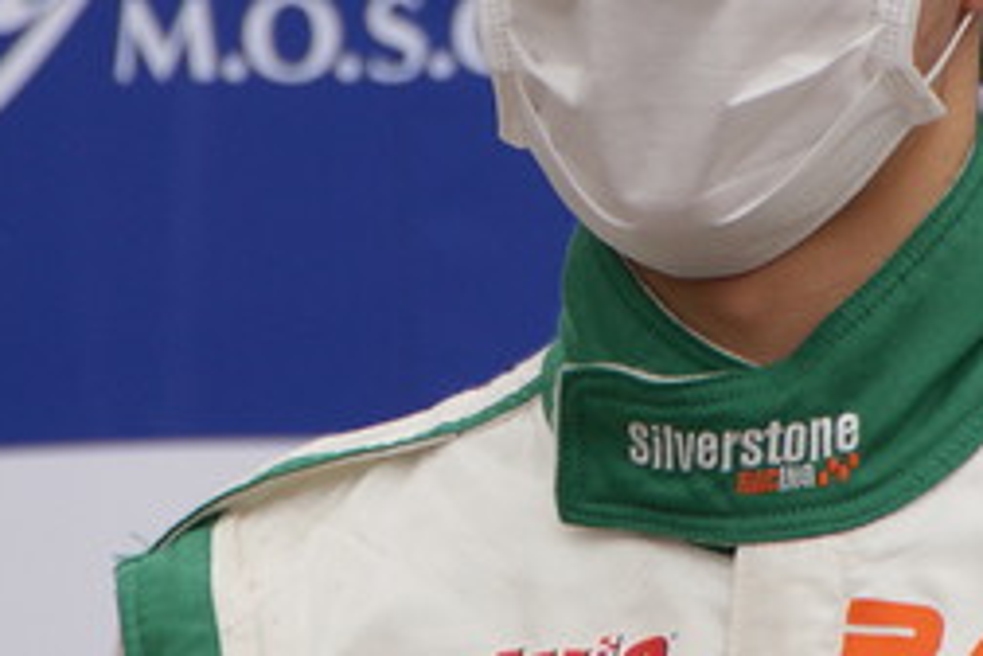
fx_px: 29242
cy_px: -94
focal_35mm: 1071
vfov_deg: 1.3
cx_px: 554
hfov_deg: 1.9
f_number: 6.3
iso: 250
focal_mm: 250
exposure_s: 1/400
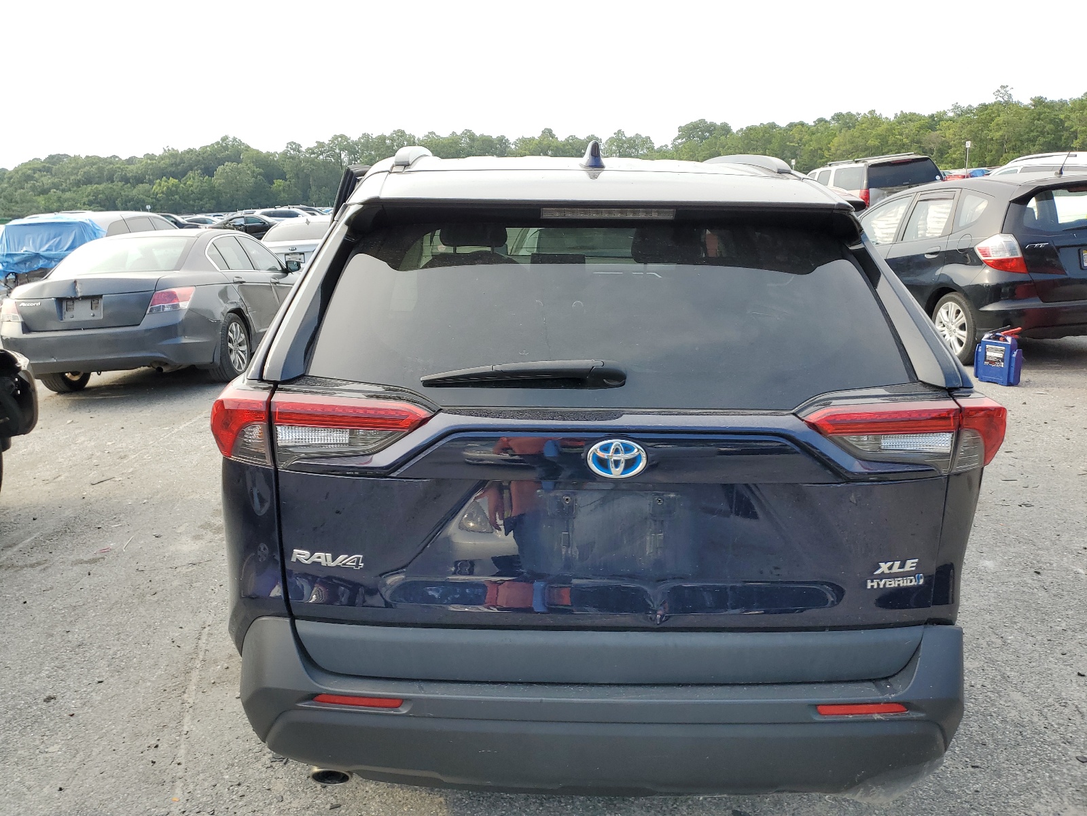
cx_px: 544
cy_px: 408
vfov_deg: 53.1
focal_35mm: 26
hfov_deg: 67.3
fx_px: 816
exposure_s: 1/556
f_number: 1.5
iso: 50
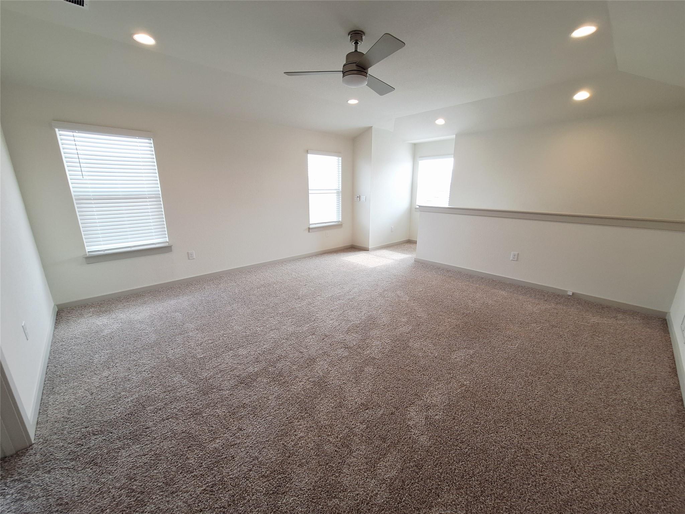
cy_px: 257
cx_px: 342
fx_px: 257
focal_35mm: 13
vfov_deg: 89.9
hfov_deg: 106.2
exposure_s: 1/50
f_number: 2.2
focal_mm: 1.74
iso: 50
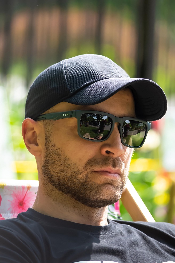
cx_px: 88
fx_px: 1801
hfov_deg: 5.6
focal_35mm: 247
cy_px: 132
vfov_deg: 8.3
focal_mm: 165
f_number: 5
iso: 640
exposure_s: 1/1250
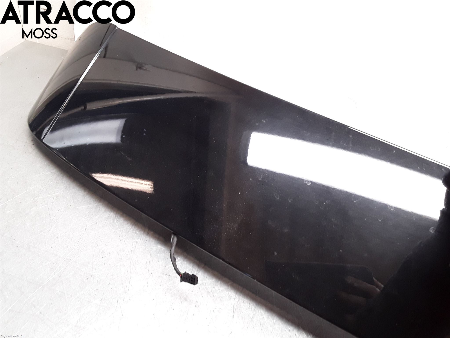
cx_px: 225
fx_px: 364
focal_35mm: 28
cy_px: 169
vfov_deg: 49.7
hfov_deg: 63.4
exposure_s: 1/50
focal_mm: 2.91
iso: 100
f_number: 1.9
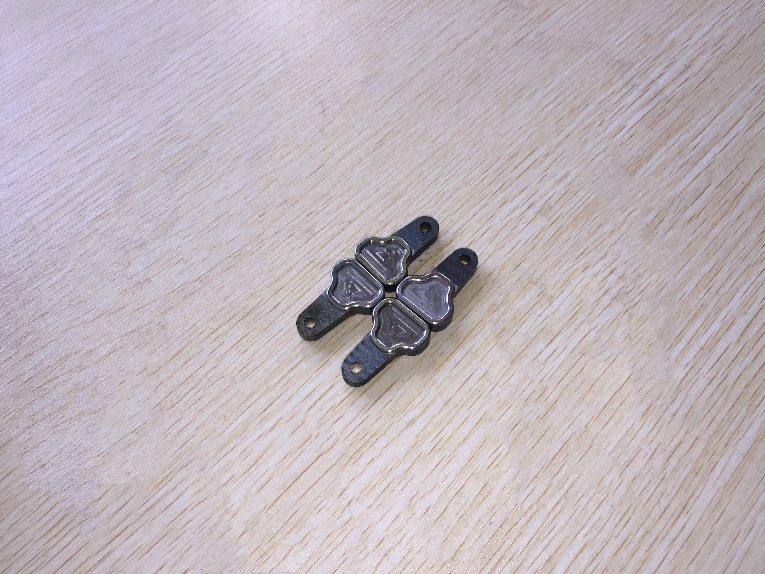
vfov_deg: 48.2
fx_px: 641
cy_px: 287
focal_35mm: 29
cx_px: 382
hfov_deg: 61.7
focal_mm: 4.15
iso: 32
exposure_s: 1/421
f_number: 2.2
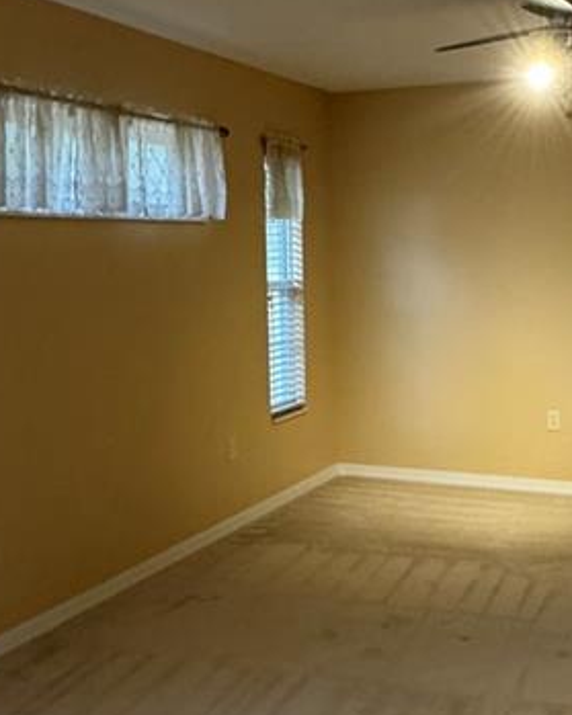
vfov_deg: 39.5
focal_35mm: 47
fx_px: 995
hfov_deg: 32.0
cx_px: 336
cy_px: 383
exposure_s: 1/60
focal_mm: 2.22
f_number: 2.2
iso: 640
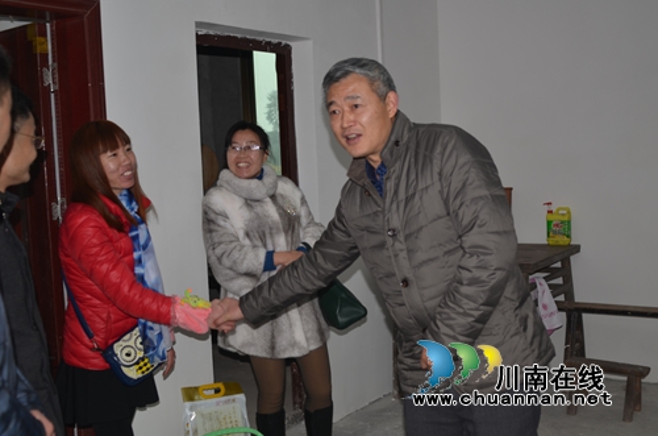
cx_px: 329
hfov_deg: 41.2
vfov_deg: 27.9
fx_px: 875
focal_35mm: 48
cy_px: 218
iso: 100
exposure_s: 1/60
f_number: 3.5
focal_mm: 32
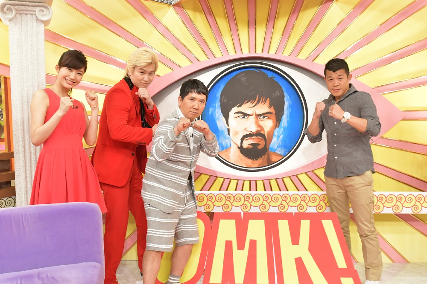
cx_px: 214
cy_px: 142
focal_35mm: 36
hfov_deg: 53.1
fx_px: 427
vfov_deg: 36.8
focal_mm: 24
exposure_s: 1/200
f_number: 5
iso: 2000
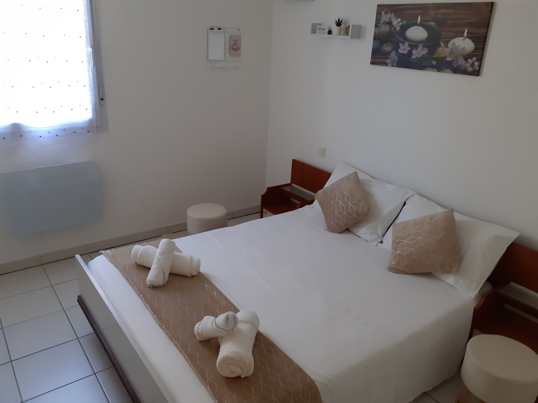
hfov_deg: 65.3
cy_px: 202
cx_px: 269
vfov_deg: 51.4
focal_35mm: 27
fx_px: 420
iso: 160
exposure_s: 1/50
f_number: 1.9
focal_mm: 3.6
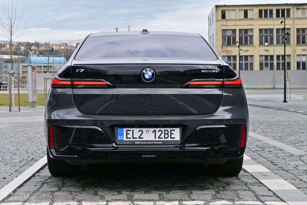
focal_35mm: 60
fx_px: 512
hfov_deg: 33.4
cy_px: 102
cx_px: 154
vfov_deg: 22.6
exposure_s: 1/200
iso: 100
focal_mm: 40
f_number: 7.1
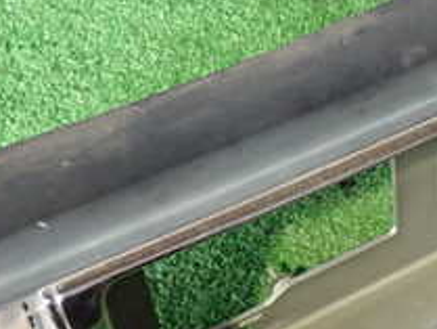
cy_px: 153
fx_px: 1086
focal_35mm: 86
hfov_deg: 22.3
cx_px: 368
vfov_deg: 17.2
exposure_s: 1/30
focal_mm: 5.4
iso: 640
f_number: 2.3
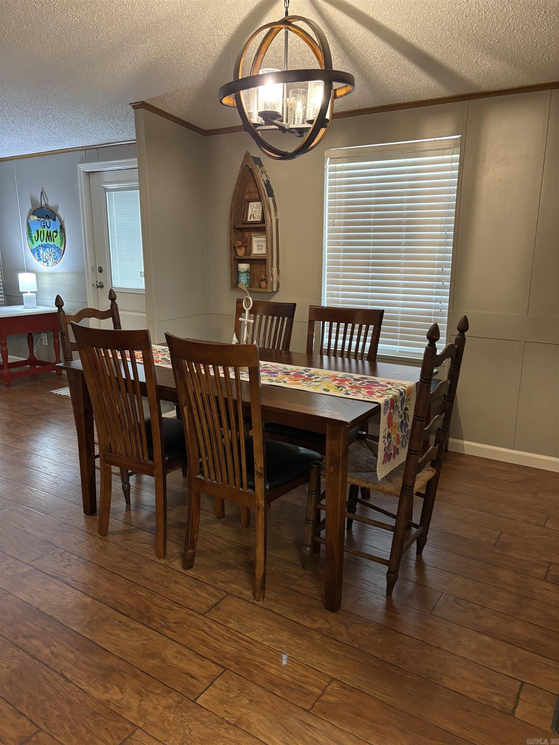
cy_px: 372
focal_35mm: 26
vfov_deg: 67.3
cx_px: 280
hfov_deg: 53.1
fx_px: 560
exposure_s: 1/40
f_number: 1.6
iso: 400
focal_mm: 5.96
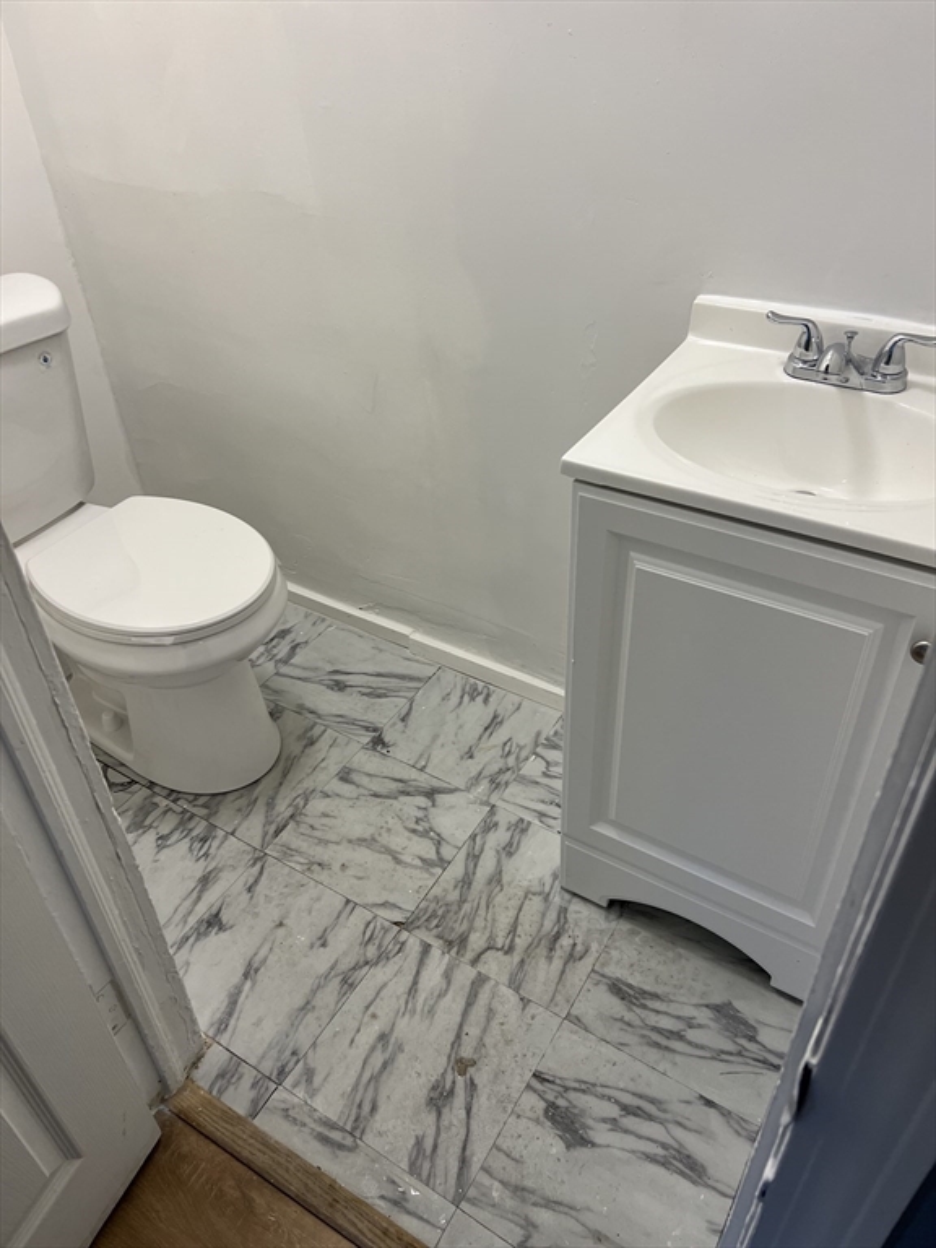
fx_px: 937
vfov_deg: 67.3
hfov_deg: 53.1
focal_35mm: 26
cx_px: 468
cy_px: 624
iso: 100
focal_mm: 5.7
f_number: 1.5
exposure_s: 1/120
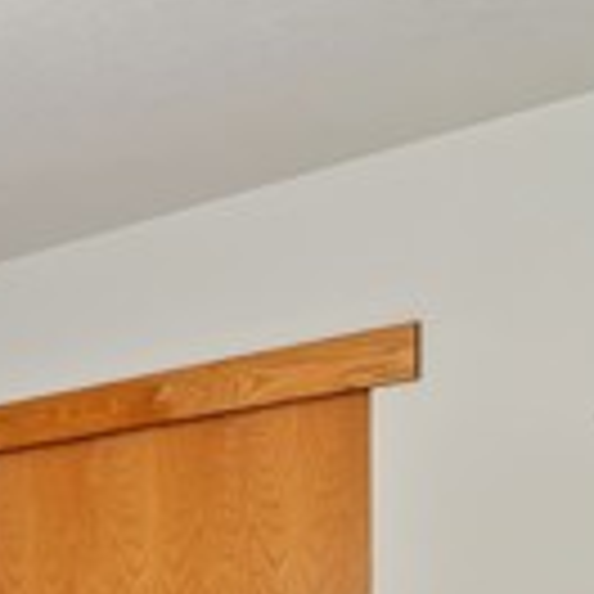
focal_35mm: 62
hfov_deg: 21.9
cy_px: 785
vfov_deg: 24.1
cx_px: -351
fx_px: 1204
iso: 220
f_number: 8
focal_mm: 10
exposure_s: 1/30
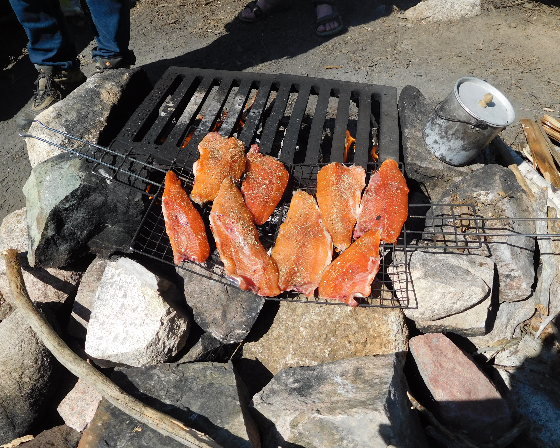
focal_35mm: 27
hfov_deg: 64.0
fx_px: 447
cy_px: 222
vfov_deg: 53.2
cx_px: 256
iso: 125
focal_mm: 4.5
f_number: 6.8
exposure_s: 1/400
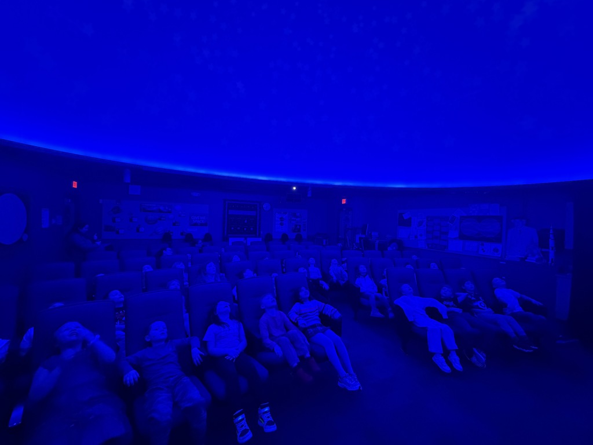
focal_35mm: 14
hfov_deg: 102.1
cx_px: 296
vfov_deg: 85.7
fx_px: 240
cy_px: 222
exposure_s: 1/44
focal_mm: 2.22
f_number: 2.2
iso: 1250
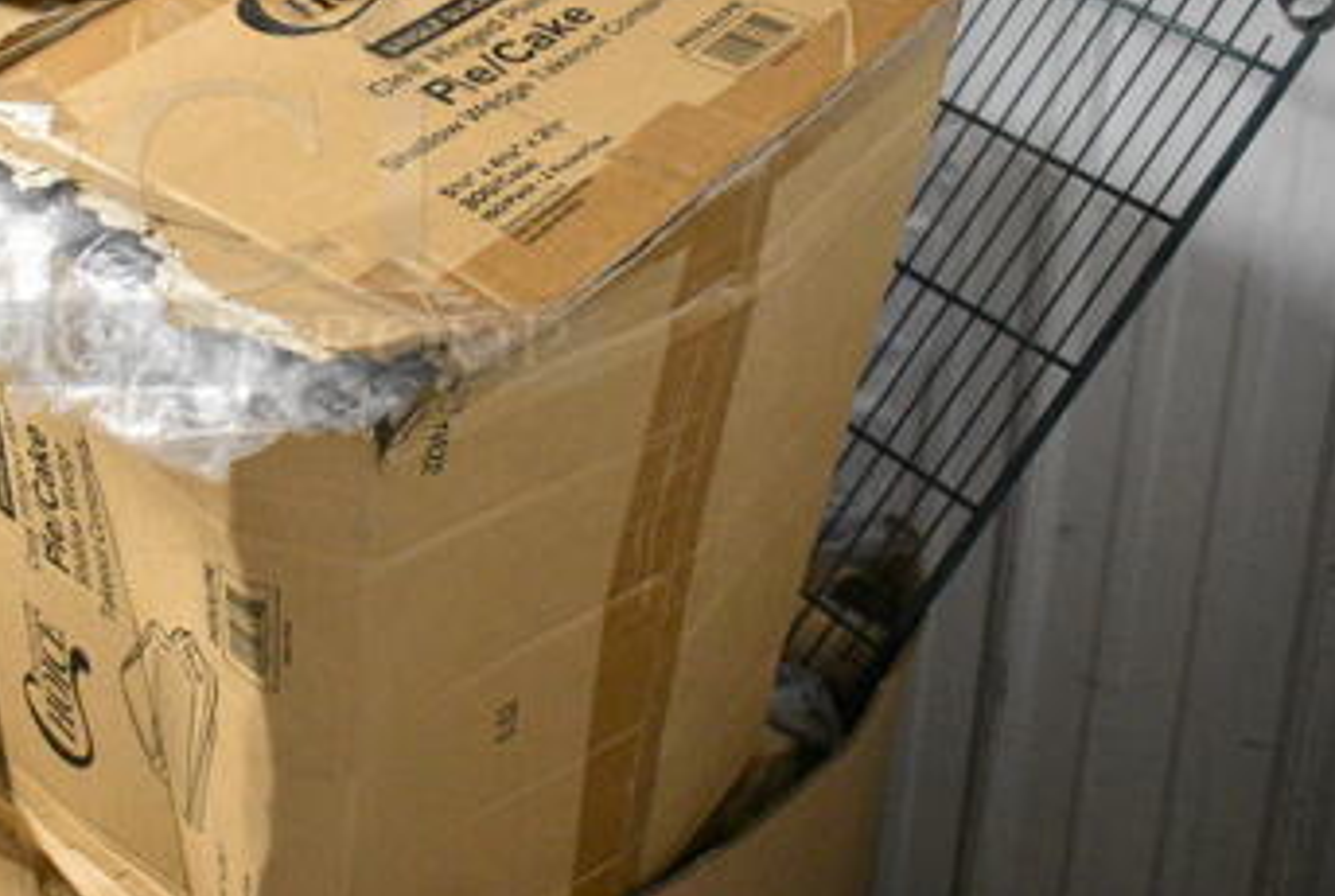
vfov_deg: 27.6
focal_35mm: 48
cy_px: 179
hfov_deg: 38.6
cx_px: 171
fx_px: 1783
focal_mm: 18
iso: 6400
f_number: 5
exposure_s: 1/100
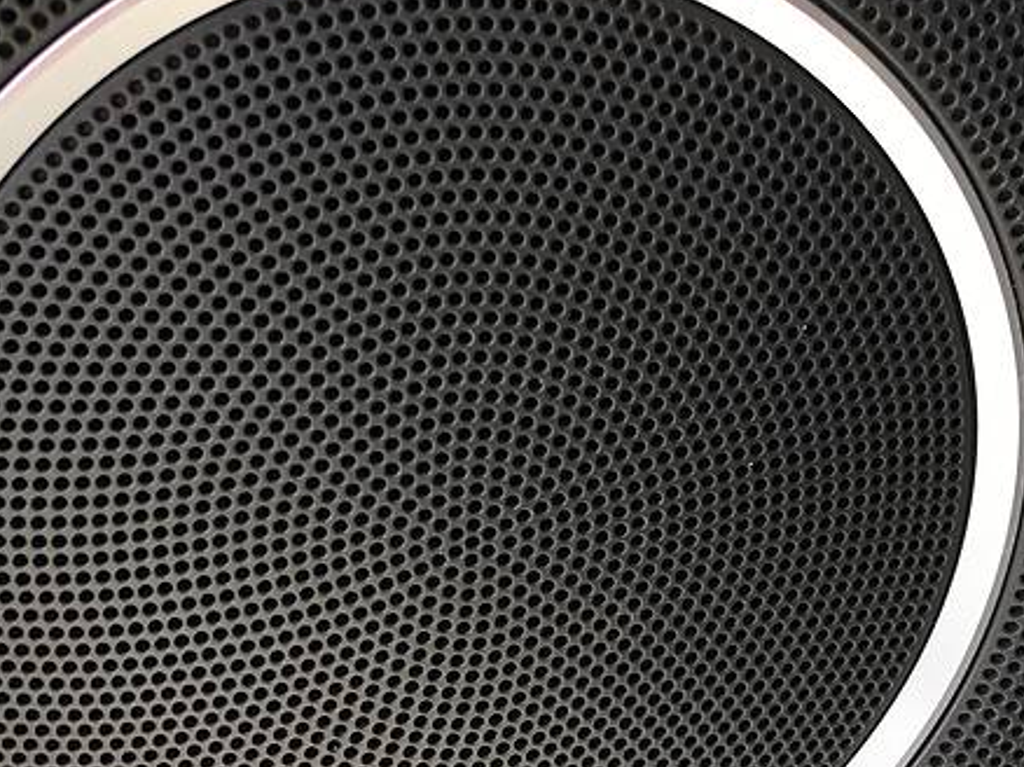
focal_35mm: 53
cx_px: 475
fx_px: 1567
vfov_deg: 27.5
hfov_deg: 36.2
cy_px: 447
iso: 25
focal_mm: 4.2
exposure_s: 1/111
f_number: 2.2
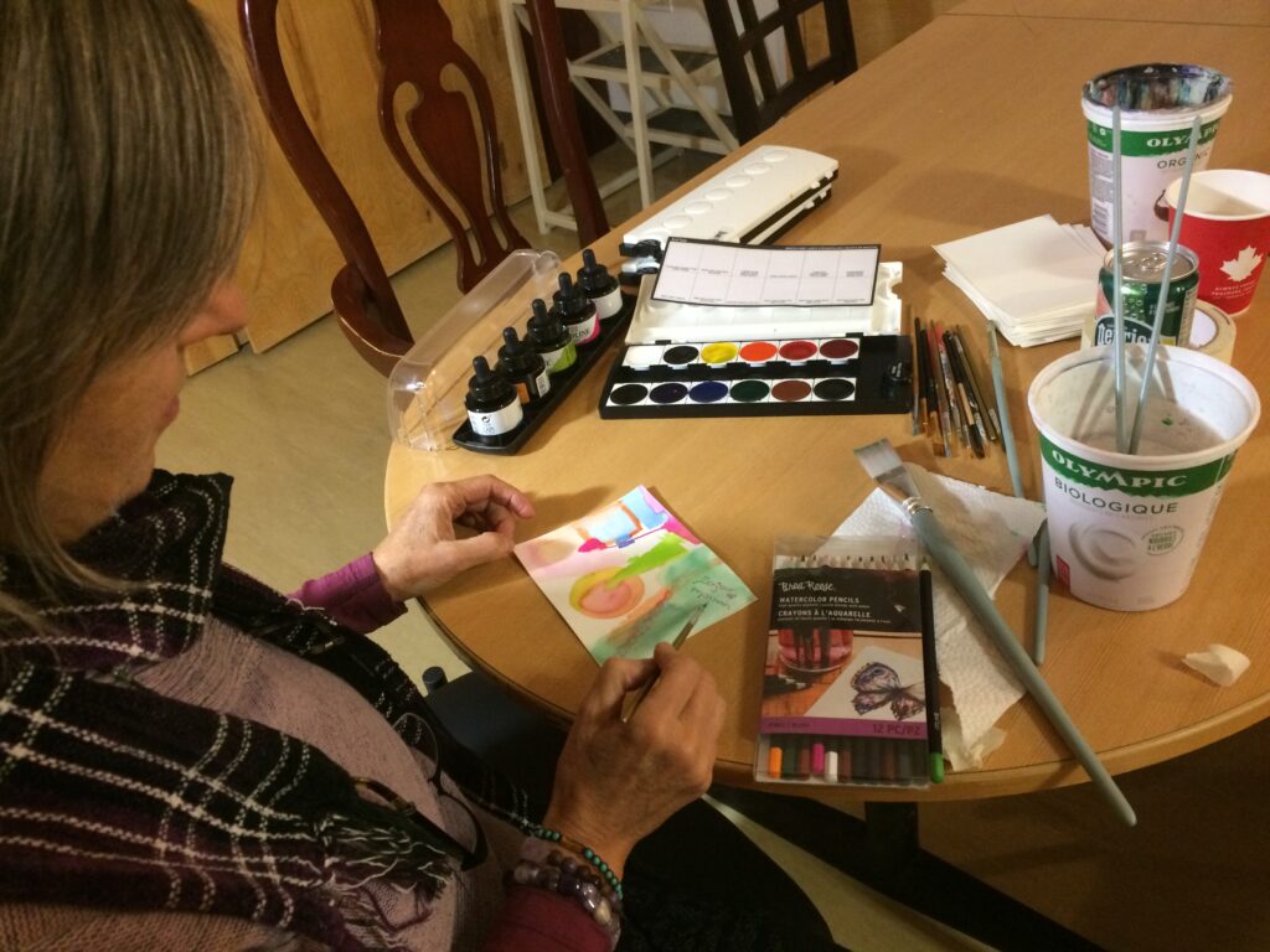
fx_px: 1064
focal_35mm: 29
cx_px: 635
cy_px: 476
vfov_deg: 48.2
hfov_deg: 61.7
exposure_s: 1/20
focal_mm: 4.15
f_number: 2.2
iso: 320
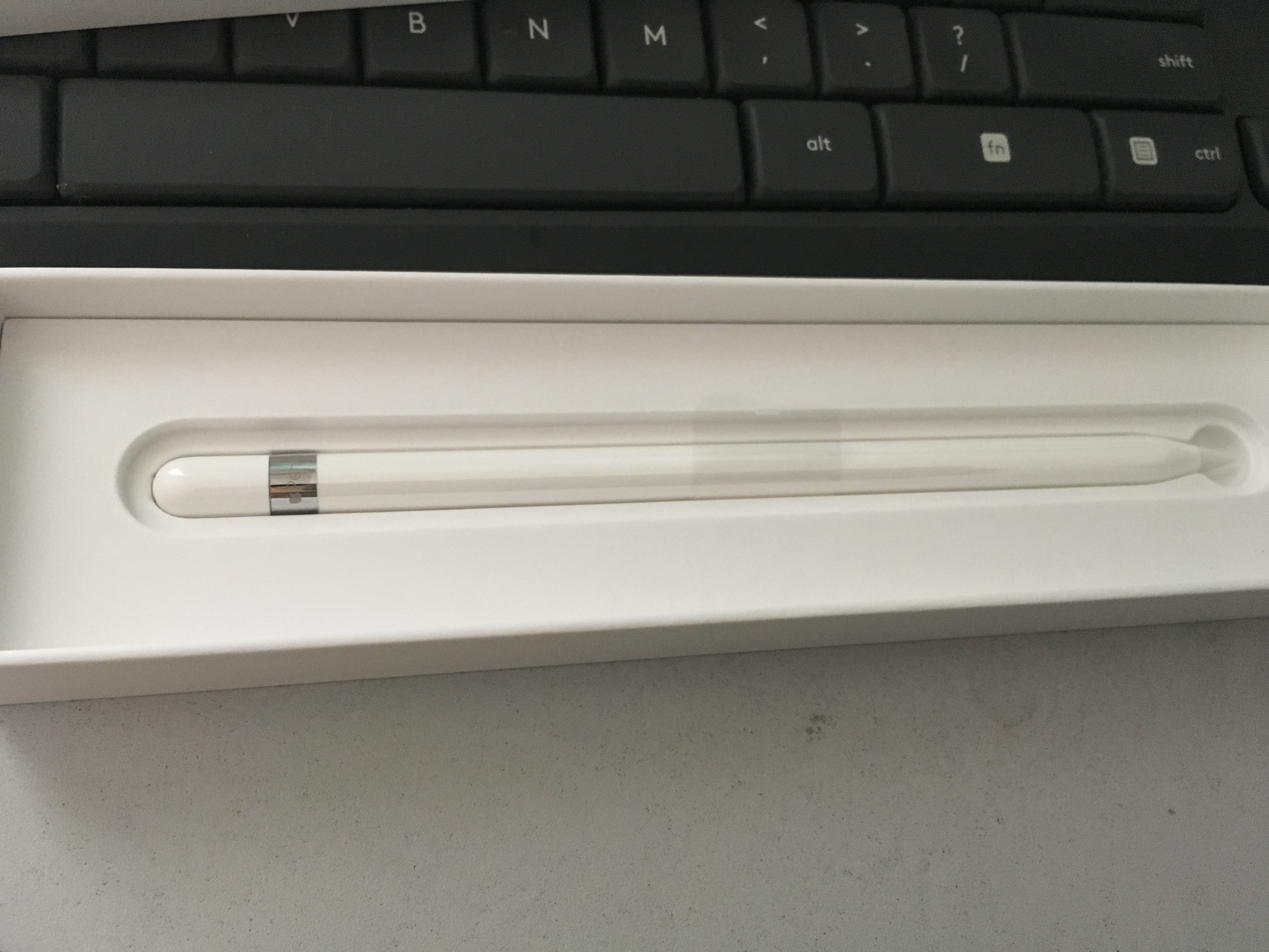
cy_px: 476
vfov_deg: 48.2
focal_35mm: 29
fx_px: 1063
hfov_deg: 61.7
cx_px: 634
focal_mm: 4.15
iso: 200
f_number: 2.2
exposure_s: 1/25
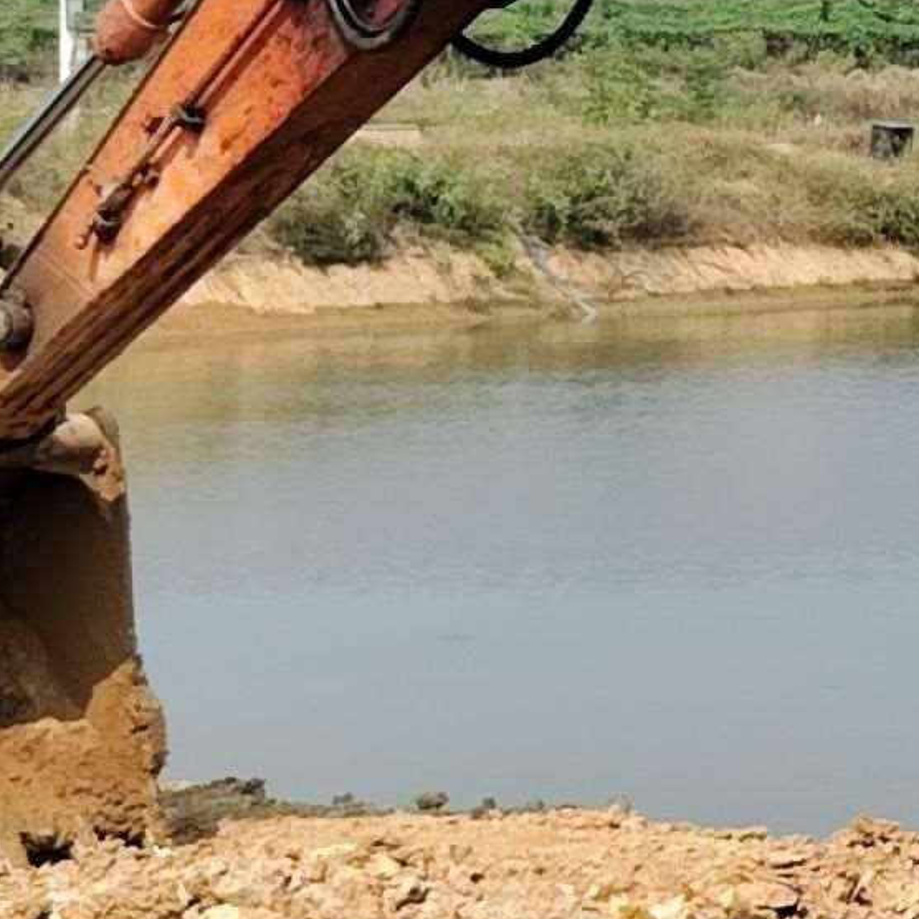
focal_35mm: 171
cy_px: 250
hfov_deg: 9.4
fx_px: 5136
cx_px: 1957
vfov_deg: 10.2
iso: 50
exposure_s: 1/2500
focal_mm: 5.59
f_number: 1.88
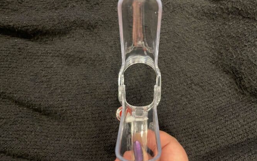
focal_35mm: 32
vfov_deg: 39.4
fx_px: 224
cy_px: 88
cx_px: 142
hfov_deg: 59.5
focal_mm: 4.2
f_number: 1.6
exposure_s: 1/25
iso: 500
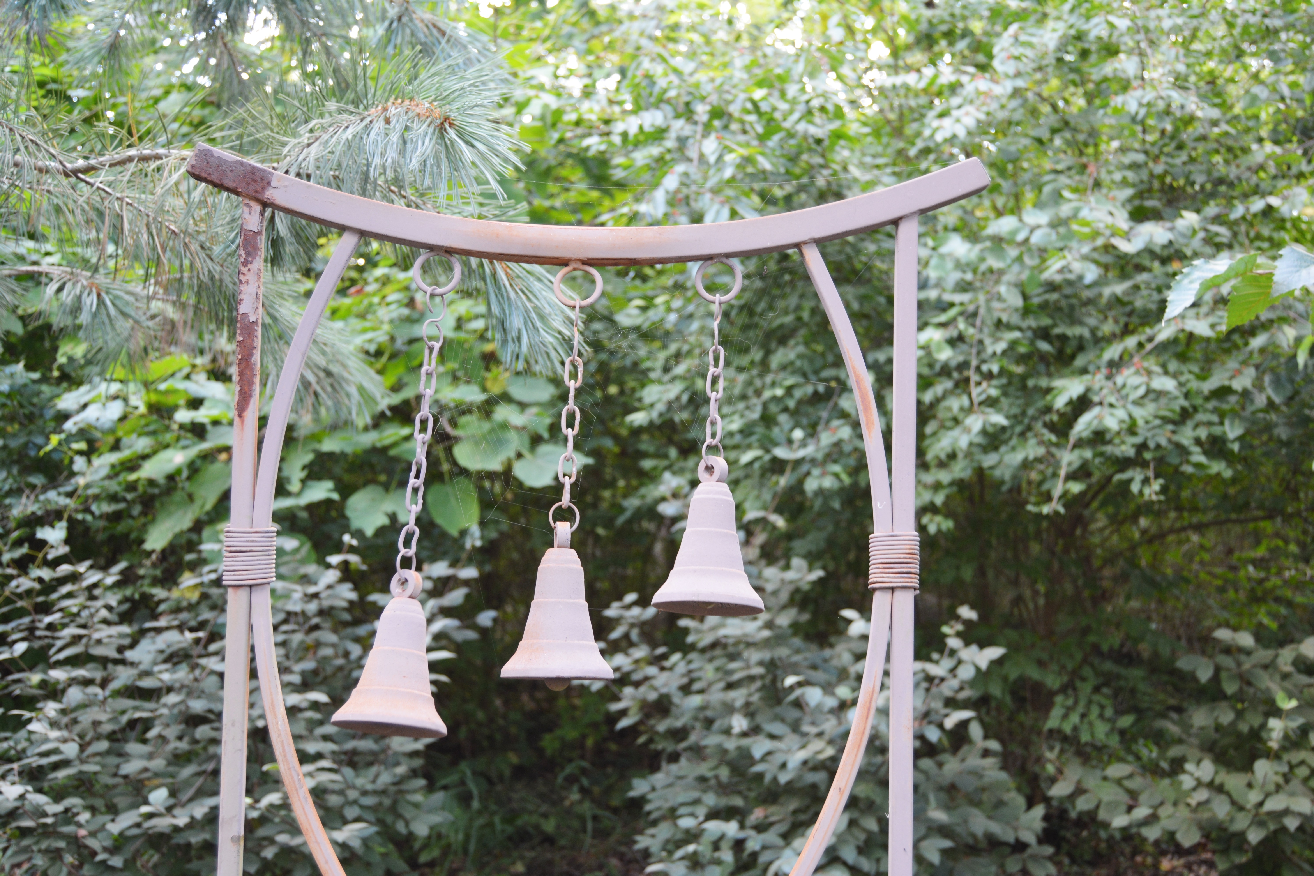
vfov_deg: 34.2
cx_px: 657
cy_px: 438
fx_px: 1423
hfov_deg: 49.6
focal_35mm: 39
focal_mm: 26
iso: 400
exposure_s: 1/60
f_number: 4
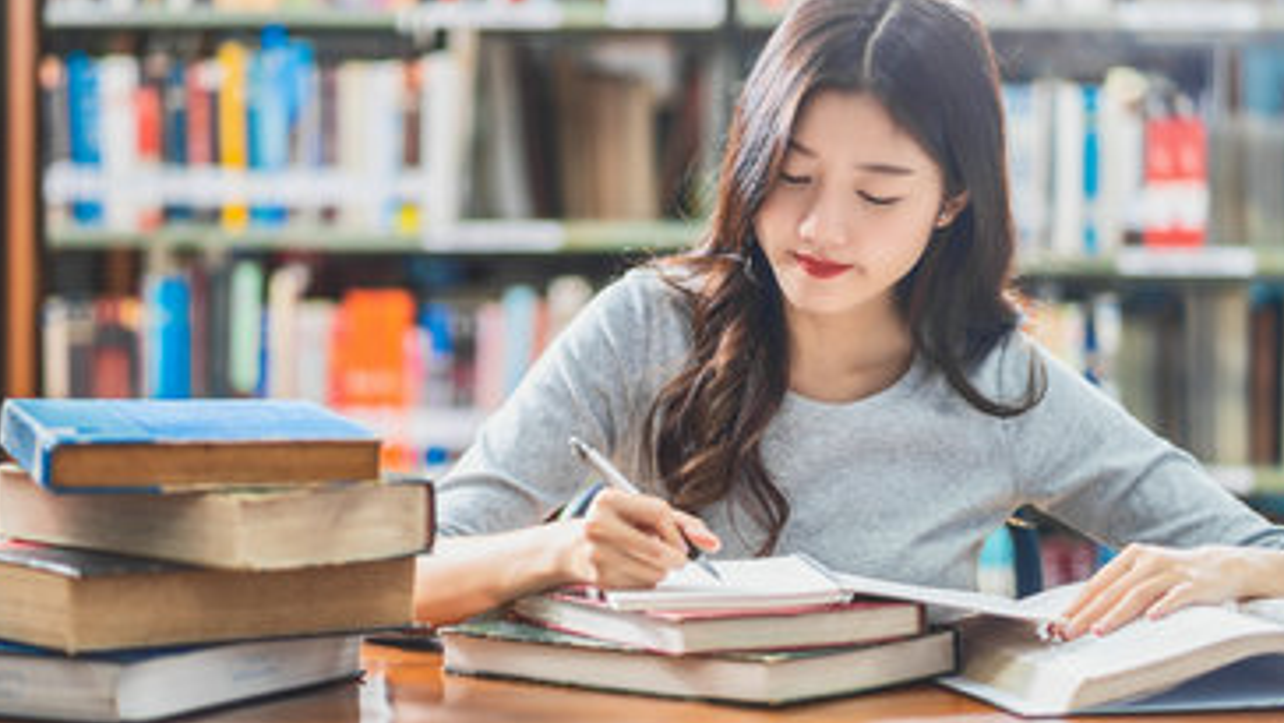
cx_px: 575
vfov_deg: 11.0
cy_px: 324
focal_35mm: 110
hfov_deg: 19.4
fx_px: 3746
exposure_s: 1/100
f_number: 2
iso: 100
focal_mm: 85
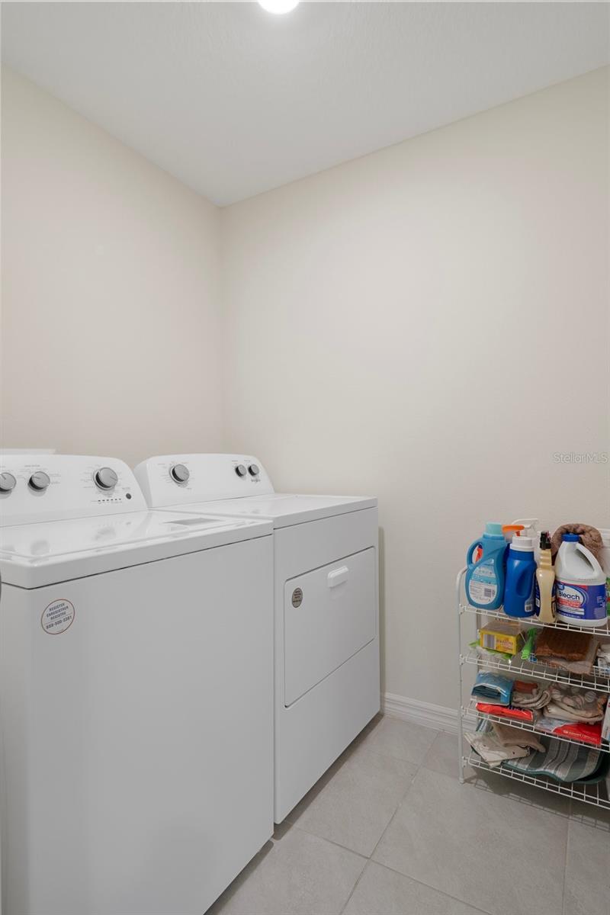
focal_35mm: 18
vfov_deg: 90.0
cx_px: 305
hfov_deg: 67.4
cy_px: 458
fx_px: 457
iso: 320
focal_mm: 18
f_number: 8
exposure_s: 1.3
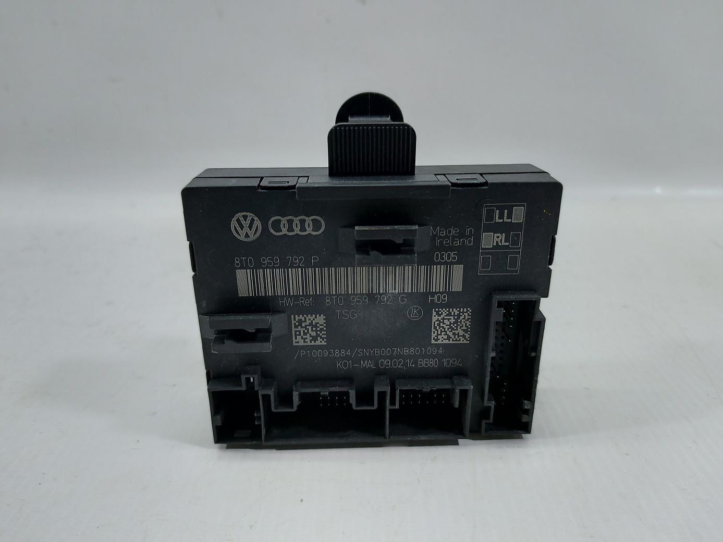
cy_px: 271
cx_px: 362
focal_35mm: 24
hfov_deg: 71.6
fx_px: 501
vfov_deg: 56.8
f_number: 1.8
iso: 50
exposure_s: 1/50
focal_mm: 5.23
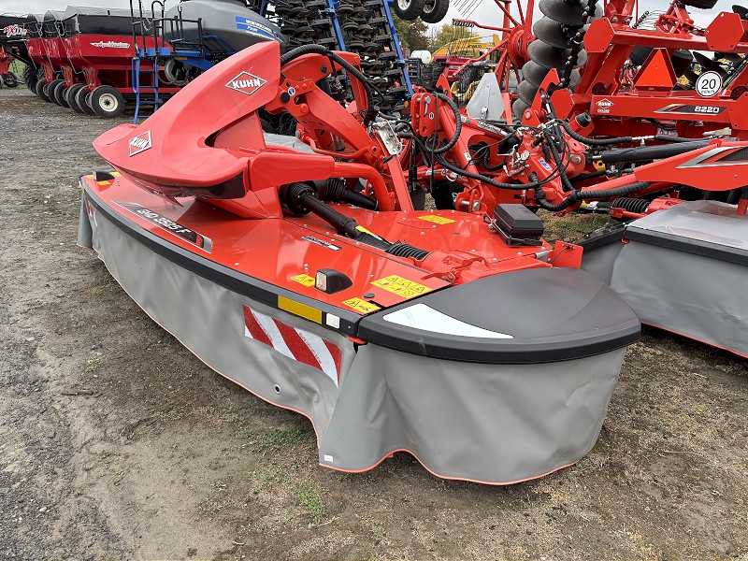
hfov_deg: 67.3
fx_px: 562
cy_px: 280
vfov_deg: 53.1
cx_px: 374
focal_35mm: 26
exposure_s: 1/597
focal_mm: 5.96
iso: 50
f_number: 1.6
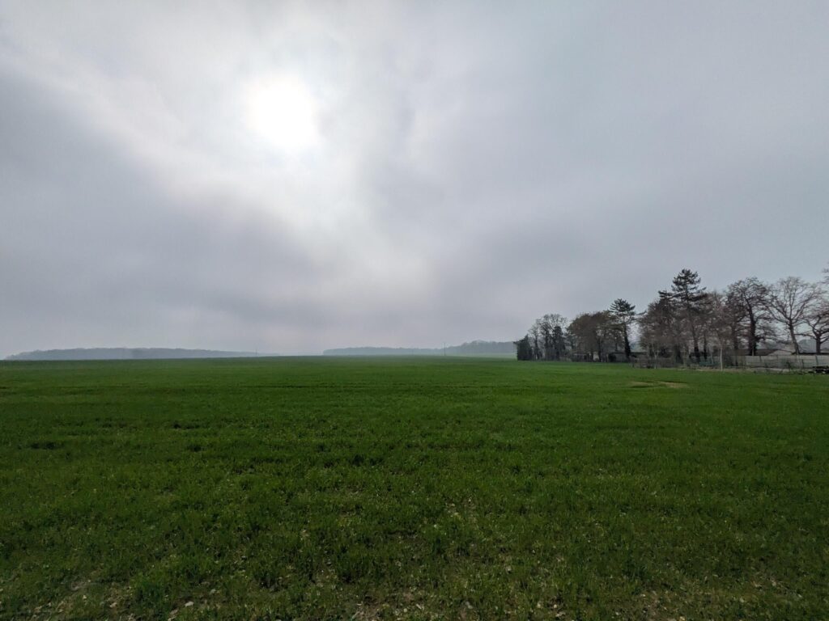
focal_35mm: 14
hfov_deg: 102.1
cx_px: 414
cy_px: 310
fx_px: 335
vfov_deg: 85.7
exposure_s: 1/16129
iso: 59
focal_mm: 1.83
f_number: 2.2
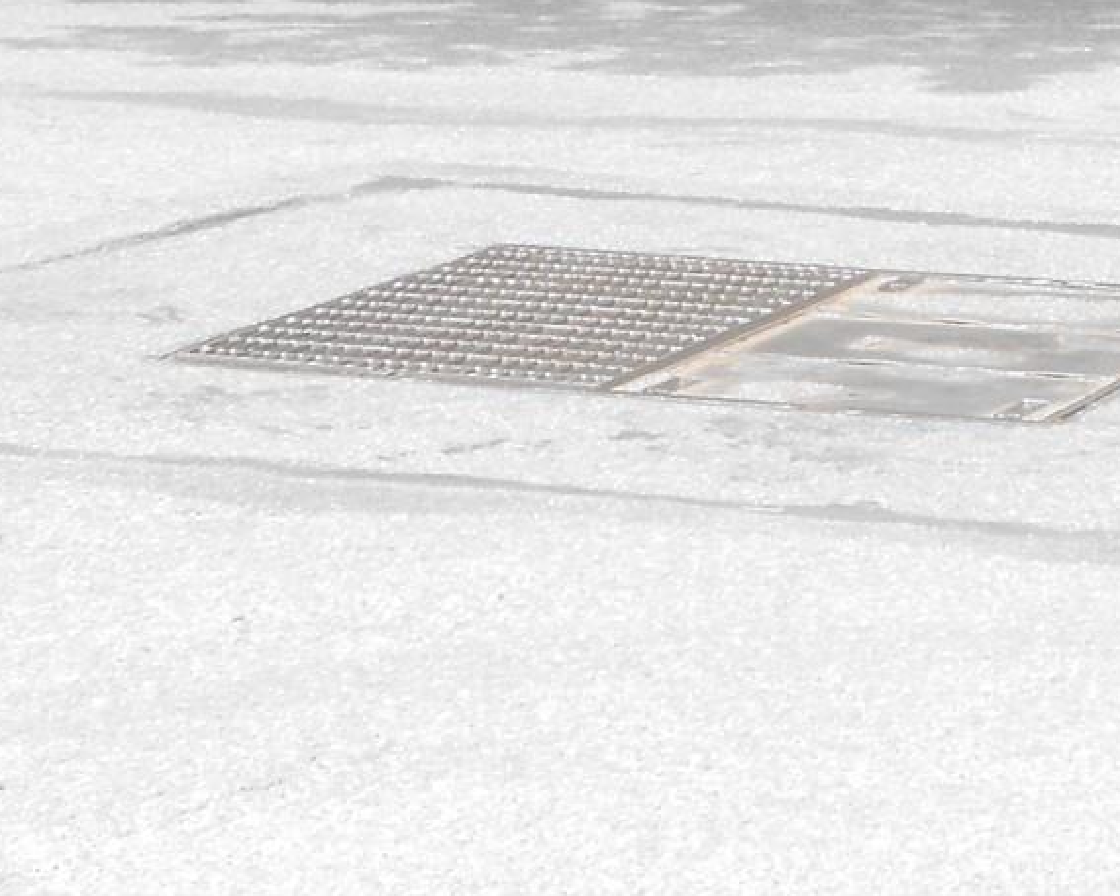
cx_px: 1304
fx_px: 4409
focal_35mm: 133
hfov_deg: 14.1
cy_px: -559
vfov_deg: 11.0
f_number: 4.2
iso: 80
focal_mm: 6.8
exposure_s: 1/125
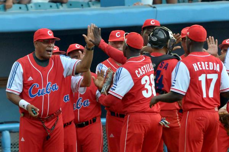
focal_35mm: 450
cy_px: 76
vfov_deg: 3.0
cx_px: 114
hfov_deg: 4.6
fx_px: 2860
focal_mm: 300
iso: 800
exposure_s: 1/320
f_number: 5.6
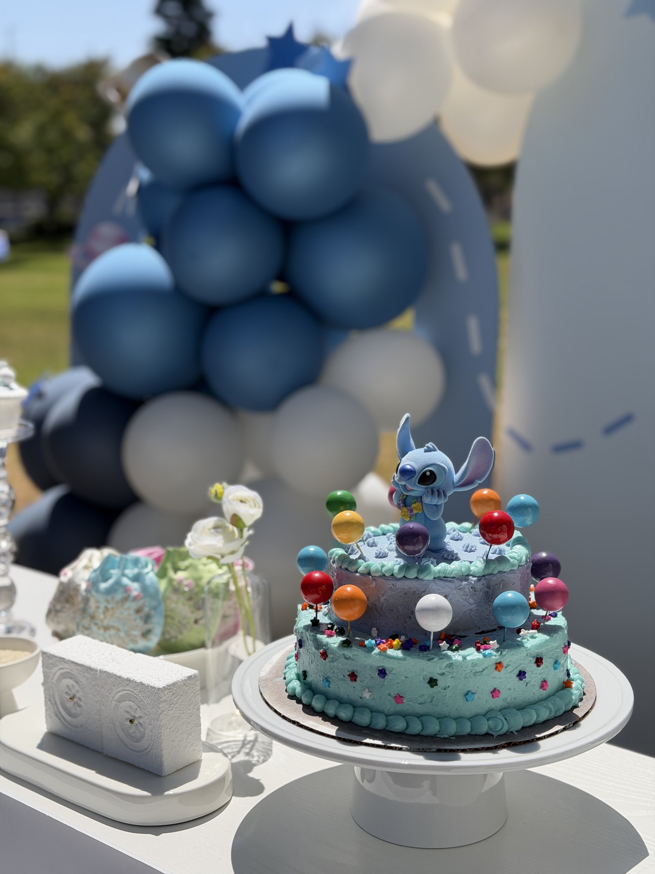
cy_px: 437
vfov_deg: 39.7
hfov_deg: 30.3
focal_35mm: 48
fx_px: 1211
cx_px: 328
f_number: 1.78
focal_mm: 6.76
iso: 80
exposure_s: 1/7143
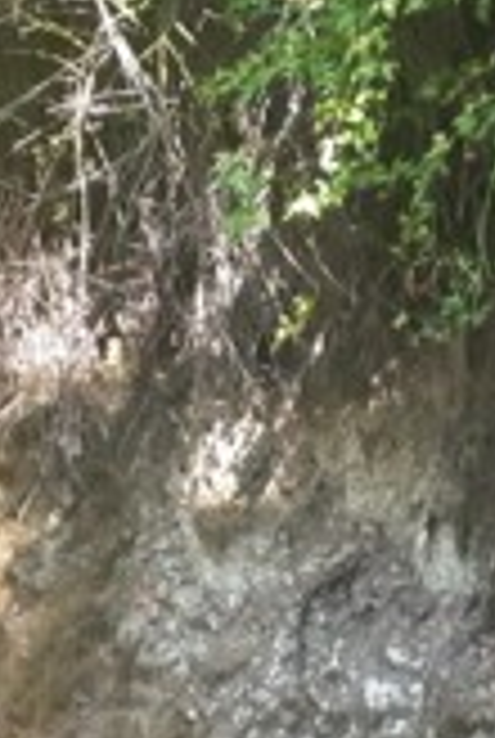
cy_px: 1305
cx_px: 882
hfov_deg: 10.5
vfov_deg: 14.7
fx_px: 2526
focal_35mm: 123
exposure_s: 1/50
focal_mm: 3.93
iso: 125
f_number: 1.7
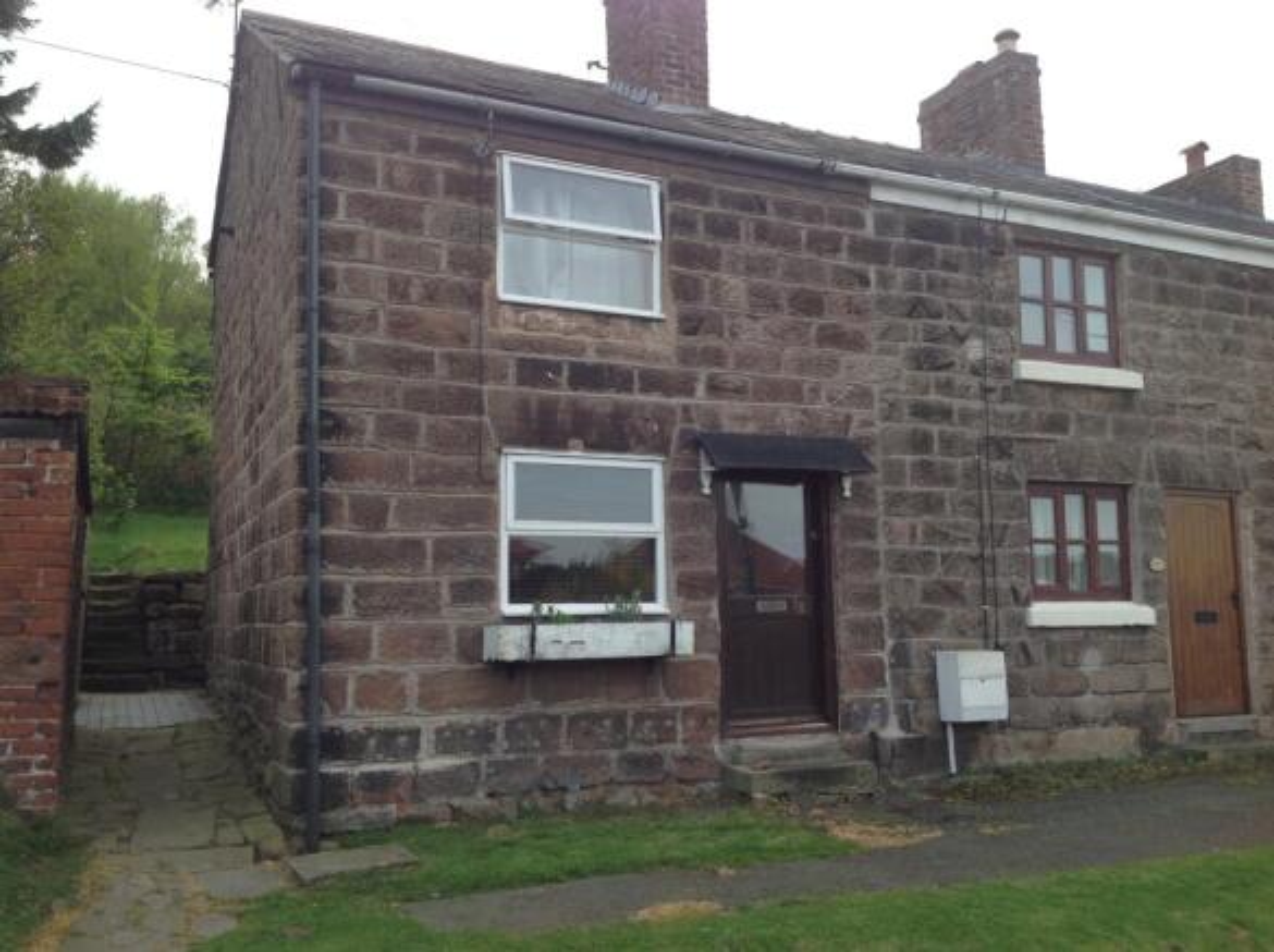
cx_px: 637
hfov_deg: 52.7
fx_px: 1286
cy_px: 476
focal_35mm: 35
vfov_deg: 40.6
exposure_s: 1/369
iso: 50
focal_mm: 4.28
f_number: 2.4
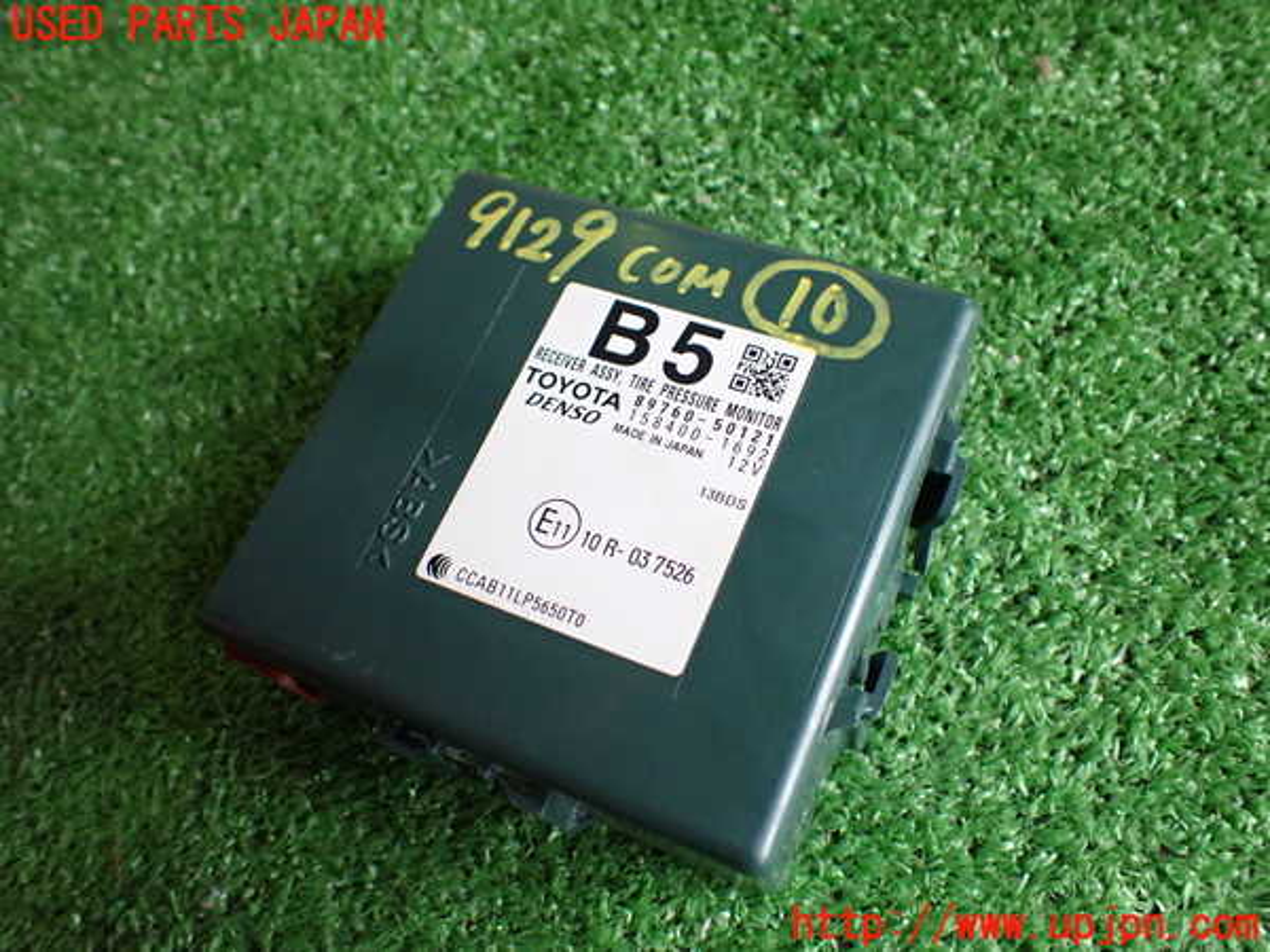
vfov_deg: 46.8
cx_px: 635
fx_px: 1101
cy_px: 476
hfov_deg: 60.0
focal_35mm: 30
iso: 800
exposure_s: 1/80
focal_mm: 5.4
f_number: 2.3
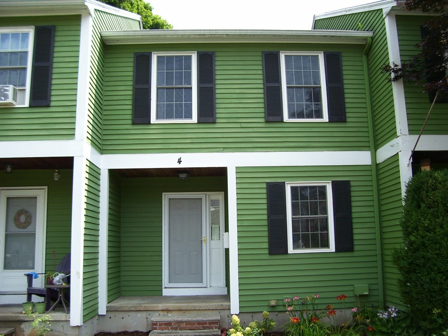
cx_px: 224
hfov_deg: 54.0
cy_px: 168
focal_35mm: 34
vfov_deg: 41.8
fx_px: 440
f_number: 2.7
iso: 80
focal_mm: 5.6
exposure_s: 1/500
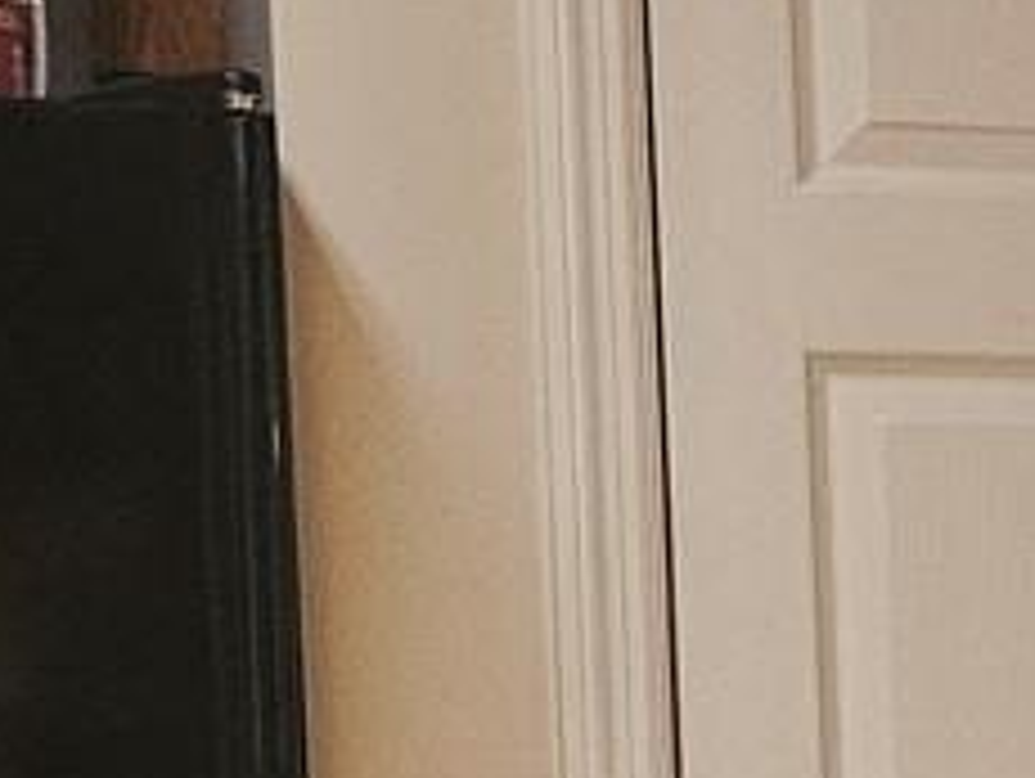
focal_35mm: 160
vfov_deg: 9.2
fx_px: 4789
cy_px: 989
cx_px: 2853
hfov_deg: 10.0
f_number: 1.7
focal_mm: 6.3
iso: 640
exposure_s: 1/120
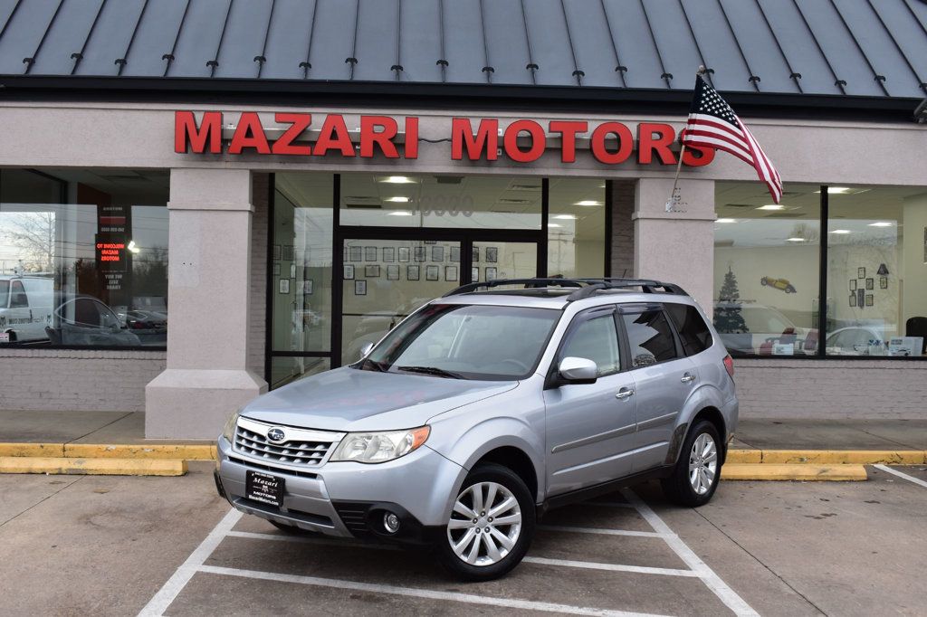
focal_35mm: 39
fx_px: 1004
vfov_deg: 34.2
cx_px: 464
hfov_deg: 49.6
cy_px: 308
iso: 400
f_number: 8
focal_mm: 26
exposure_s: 1/60
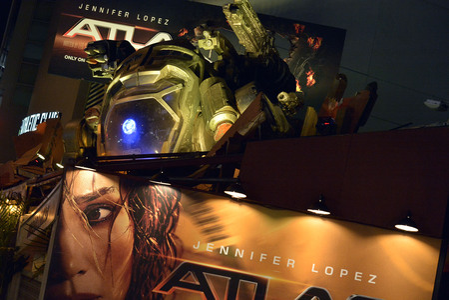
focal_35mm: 70
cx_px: 224
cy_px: 150
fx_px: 873
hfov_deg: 28.8
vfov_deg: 19.5
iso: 3200
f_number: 6.3
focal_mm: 70
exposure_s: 1/250
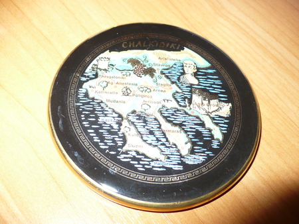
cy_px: 112
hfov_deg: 50.1
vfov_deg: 38.7
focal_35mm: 37
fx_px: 320
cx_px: 150
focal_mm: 6.1
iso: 100
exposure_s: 1/30
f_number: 2.8
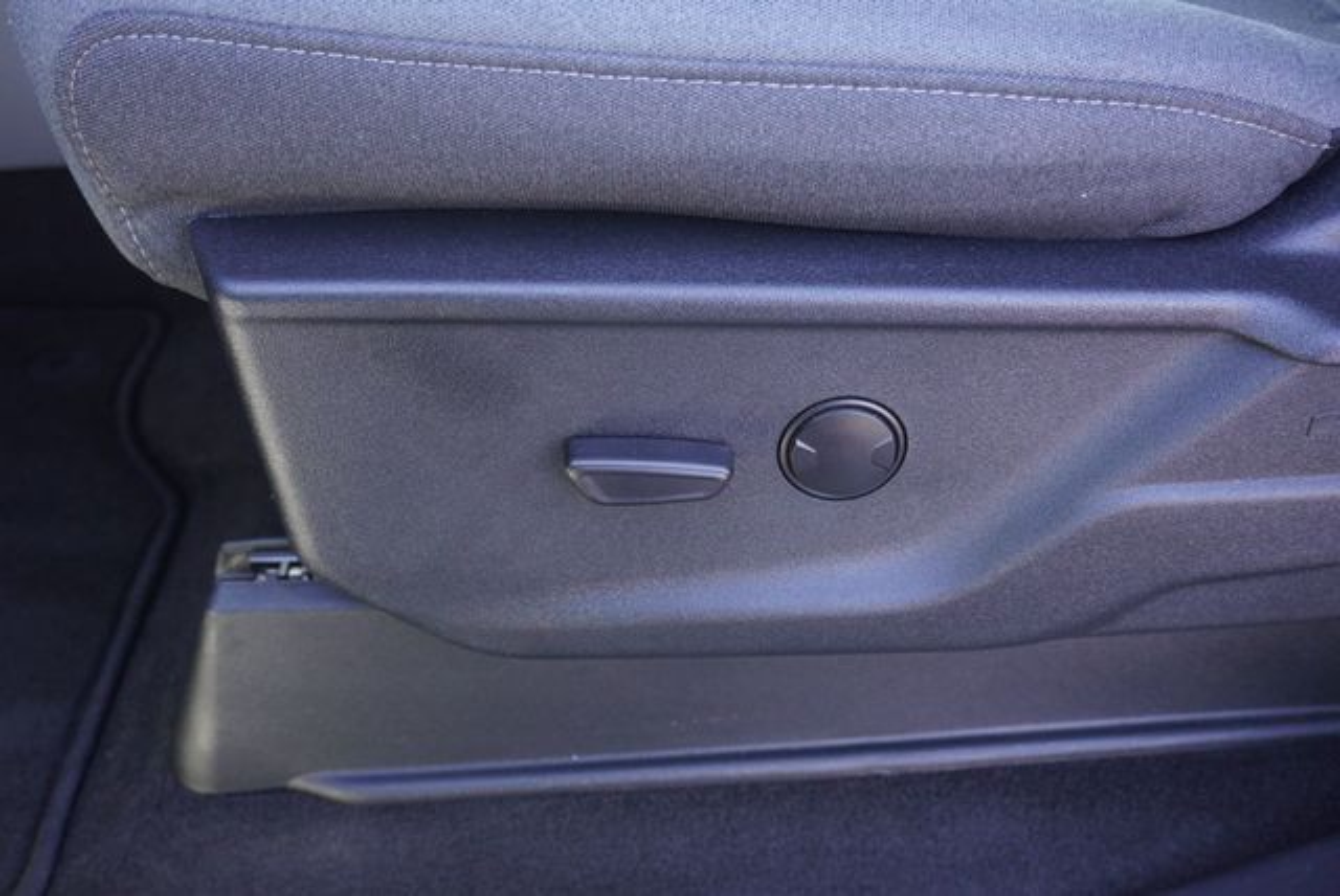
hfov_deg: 53.1
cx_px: 670
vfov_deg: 36.9
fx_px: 1341
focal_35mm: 36
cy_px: 448
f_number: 4.5
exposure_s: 1/160
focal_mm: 24
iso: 1250
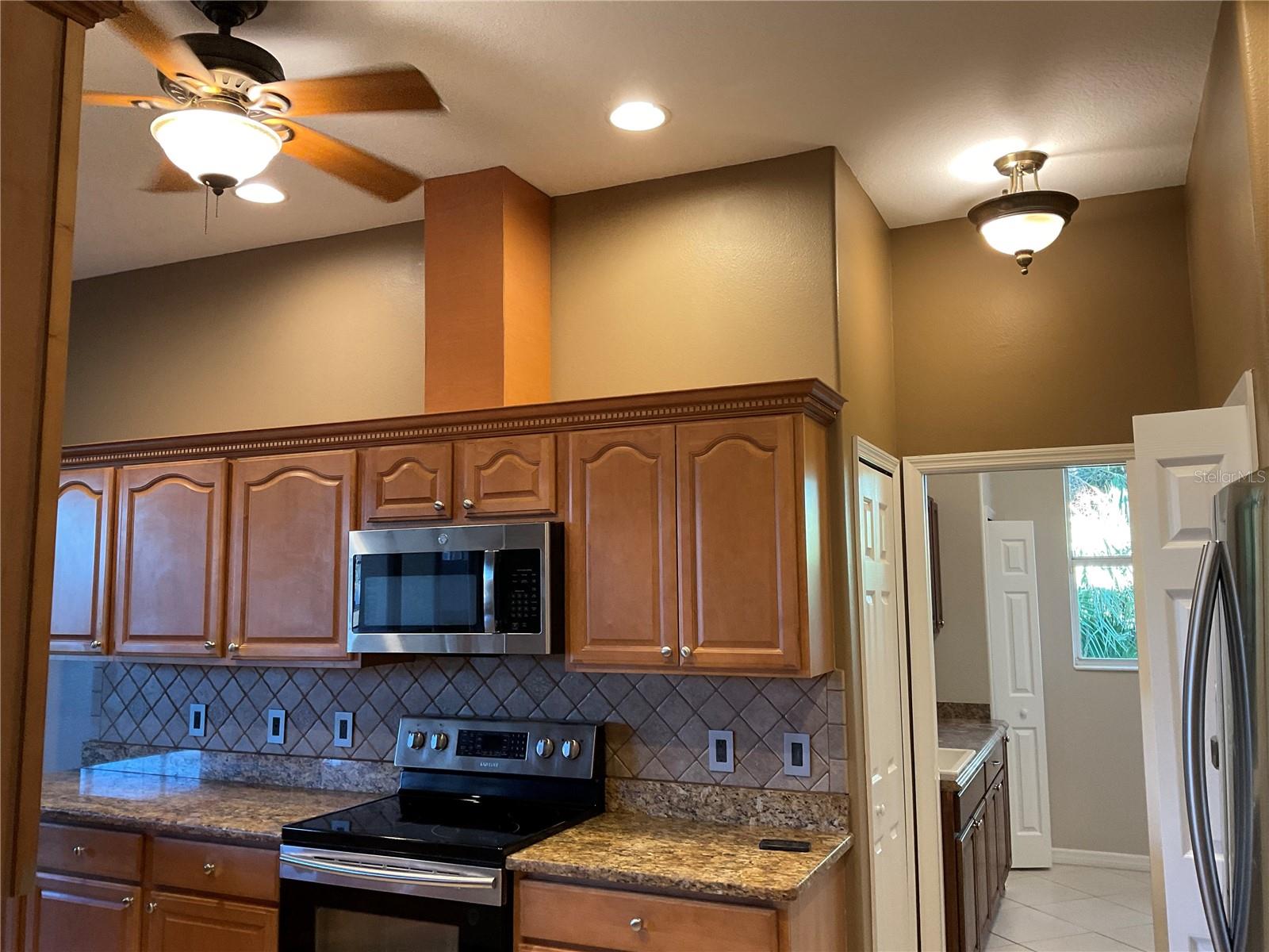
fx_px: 1063
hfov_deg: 61.7
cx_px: 634
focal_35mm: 29
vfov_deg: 48.2
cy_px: 476
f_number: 1.8
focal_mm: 3
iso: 100
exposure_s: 1/60
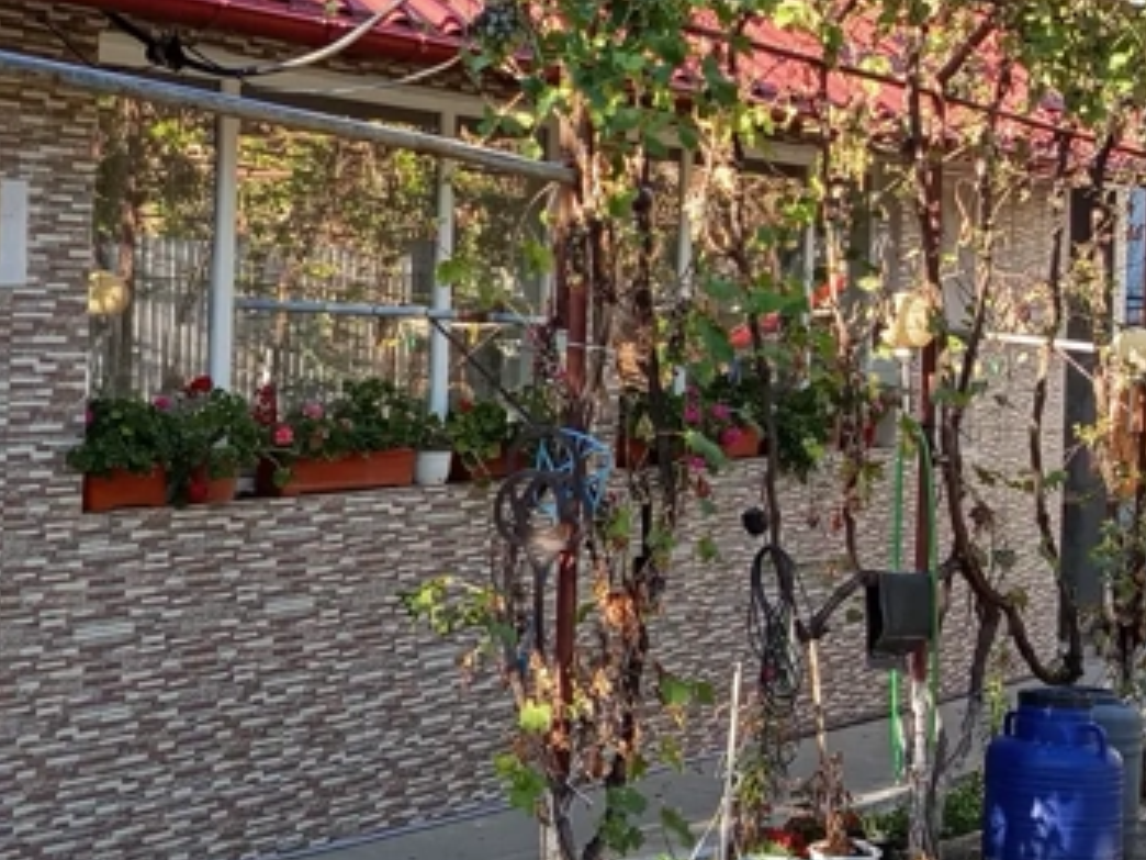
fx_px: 2284
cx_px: 639
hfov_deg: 28.1
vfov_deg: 21.2
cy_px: 277
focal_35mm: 69
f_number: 1.7
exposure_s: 1/100
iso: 66
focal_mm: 5.24
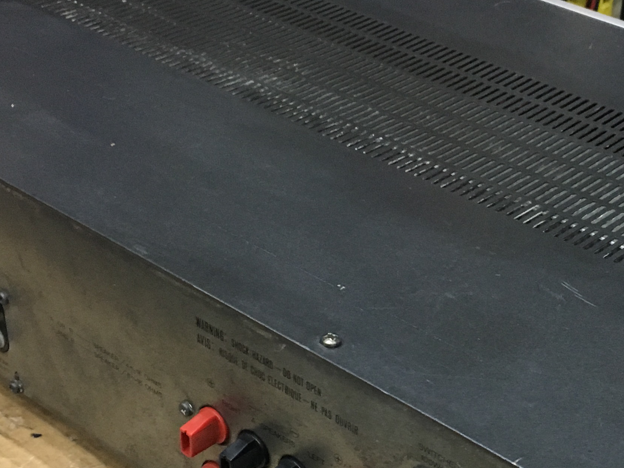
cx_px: 456
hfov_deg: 27.4
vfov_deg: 20.8
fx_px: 1262
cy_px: 360
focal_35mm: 70
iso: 200
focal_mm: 4.15
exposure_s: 1/33
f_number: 2.2
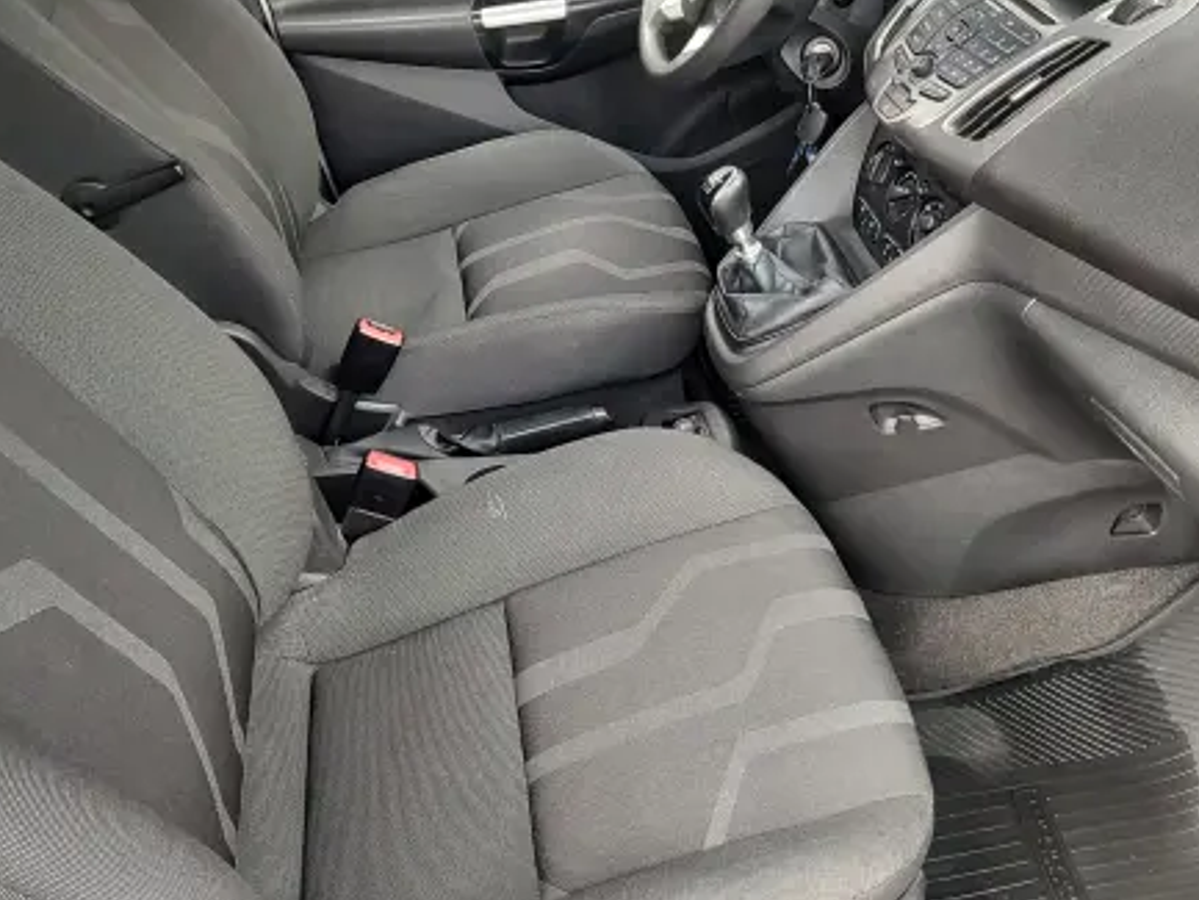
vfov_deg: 41.7
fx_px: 1178
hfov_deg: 53.2
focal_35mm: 34
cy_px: 368
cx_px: 773
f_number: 1.8
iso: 100
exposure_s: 1/182
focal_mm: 5.56
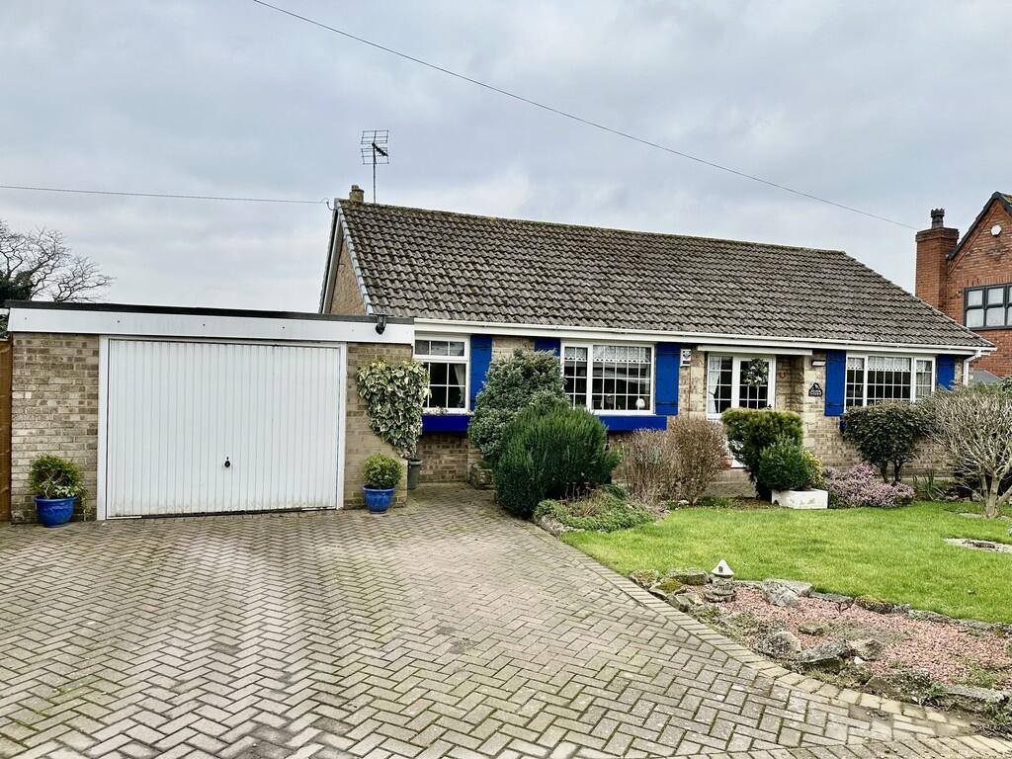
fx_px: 702
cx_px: 506
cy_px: 380
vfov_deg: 56.8
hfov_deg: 71.6
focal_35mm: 24
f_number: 1.78
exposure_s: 1/1227
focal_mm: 6.86
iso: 80
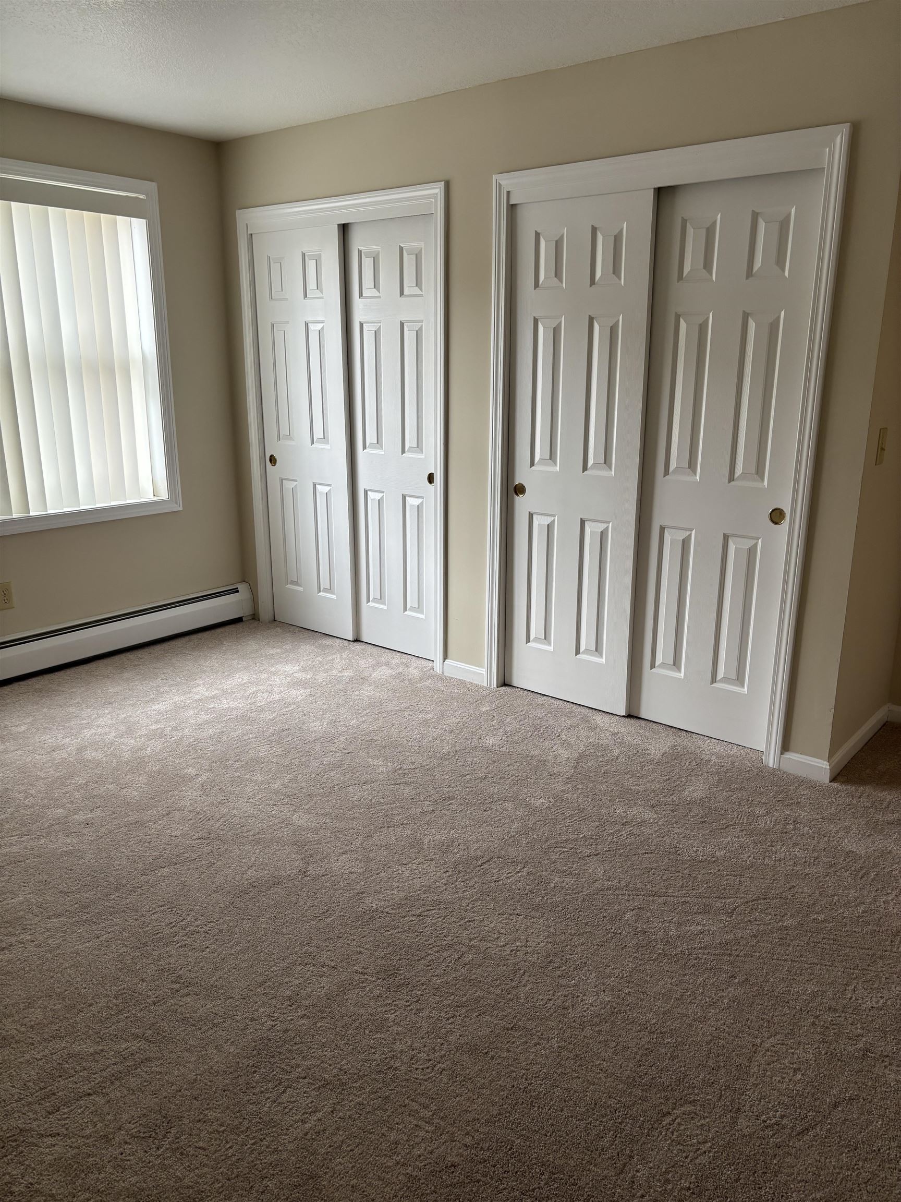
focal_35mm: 26
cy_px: 601
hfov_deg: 53.1
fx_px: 902
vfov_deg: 67.3
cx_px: 450
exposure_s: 1/60
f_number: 1.6
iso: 80
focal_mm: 5.96
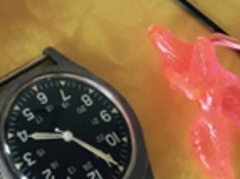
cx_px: -91
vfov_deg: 10.6
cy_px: -157
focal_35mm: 130
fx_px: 901
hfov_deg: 14.4
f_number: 2.2
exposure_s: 1/30
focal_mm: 4.15
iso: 64
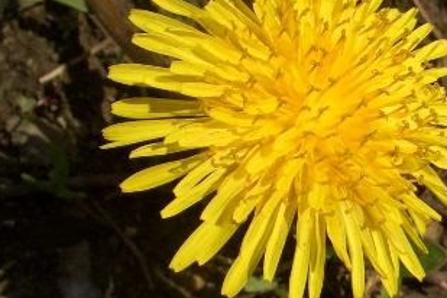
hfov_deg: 27.4
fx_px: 906
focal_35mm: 73
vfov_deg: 18.7
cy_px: 141
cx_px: 330
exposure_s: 1/1000
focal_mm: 5.8
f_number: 4.3
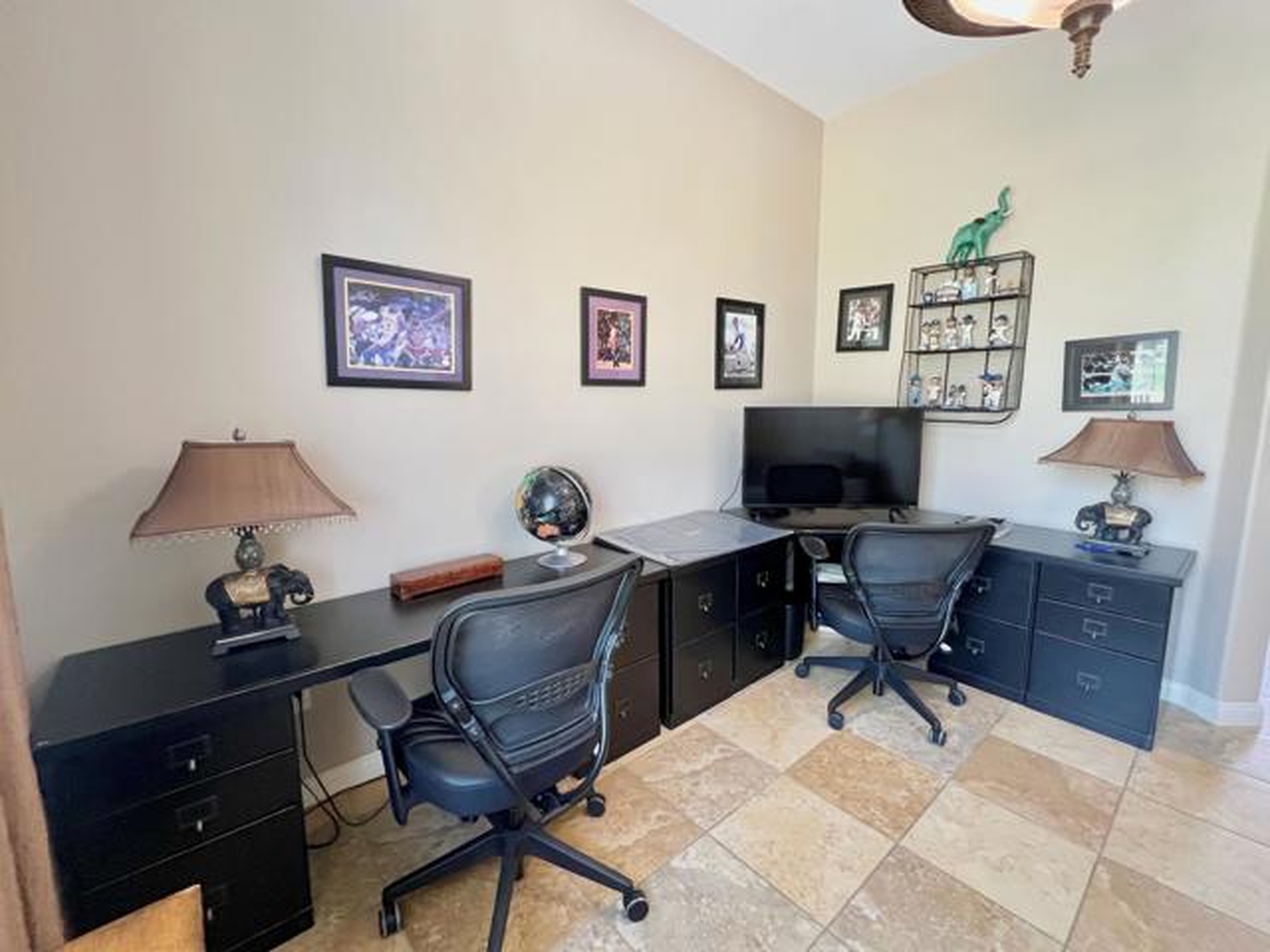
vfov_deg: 89.9
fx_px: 477
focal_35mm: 13
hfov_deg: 106.2
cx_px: 635
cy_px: 476
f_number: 1.8
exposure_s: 1/60
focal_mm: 1.57
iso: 250
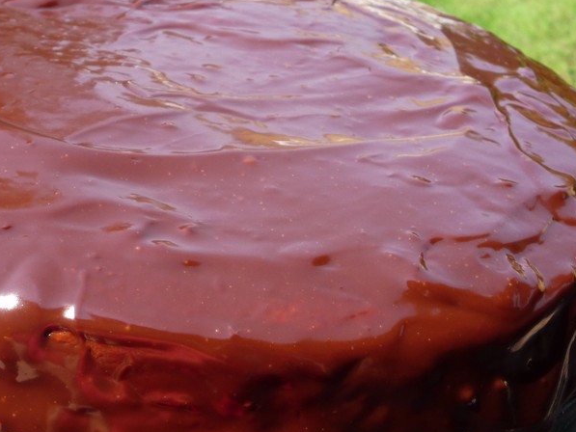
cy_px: 192
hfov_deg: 30.7
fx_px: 1049
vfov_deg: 23.3
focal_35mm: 63
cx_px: 238
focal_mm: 8.2
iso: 200
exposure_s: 1/320
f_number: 4.7
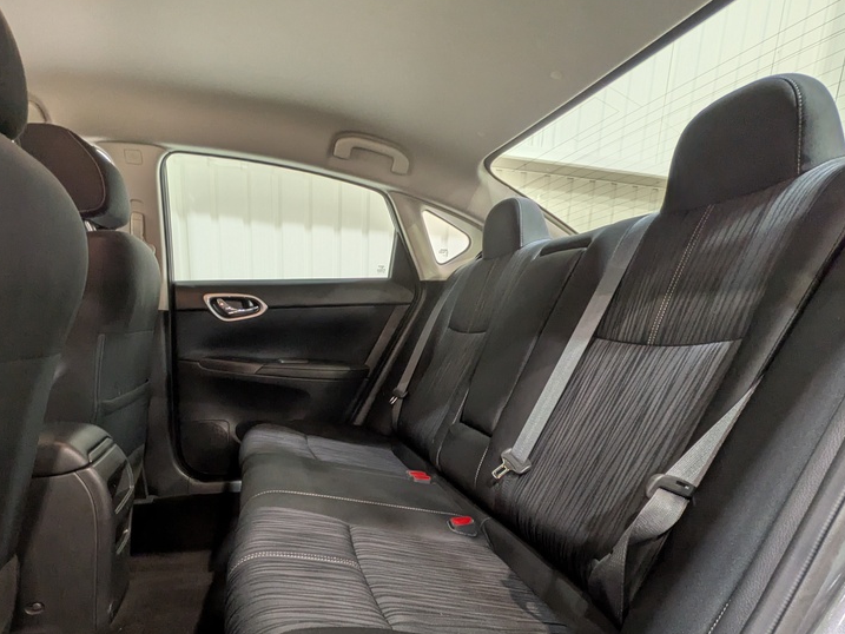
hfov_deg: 81.5
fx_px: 488
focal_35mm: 20
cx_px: 379
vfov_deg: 63.7
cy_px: 440
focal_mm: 1.83
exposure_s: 1/33.3
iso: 95
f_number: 2.2
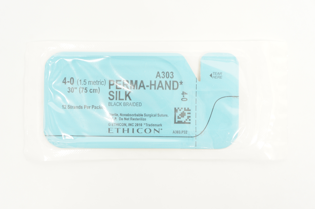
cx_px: 158
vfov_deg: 25.7
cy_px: 104
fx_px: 459
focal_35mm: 52
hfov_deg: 37.9
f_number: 8
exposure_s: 1/15
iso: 400
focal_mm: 35
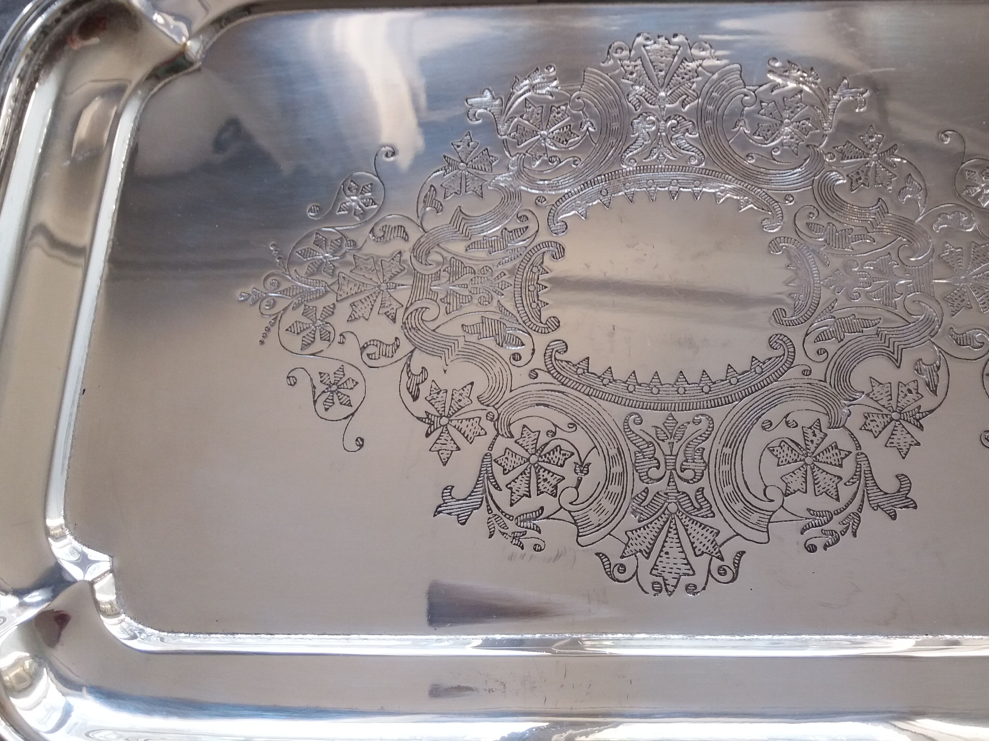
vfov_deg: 37.3
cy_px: 246
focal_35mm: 38
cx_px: 655
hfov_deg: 48.2
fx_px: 1086
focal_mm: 3.7
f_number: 1.9
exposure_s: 1/50
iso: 80
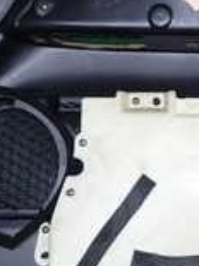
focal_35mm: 97
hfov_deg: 14.7
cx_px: 247
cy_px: 74
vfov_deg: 20.1
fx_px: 745
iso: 100
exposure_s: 1/80
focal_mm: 4.5
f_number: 2
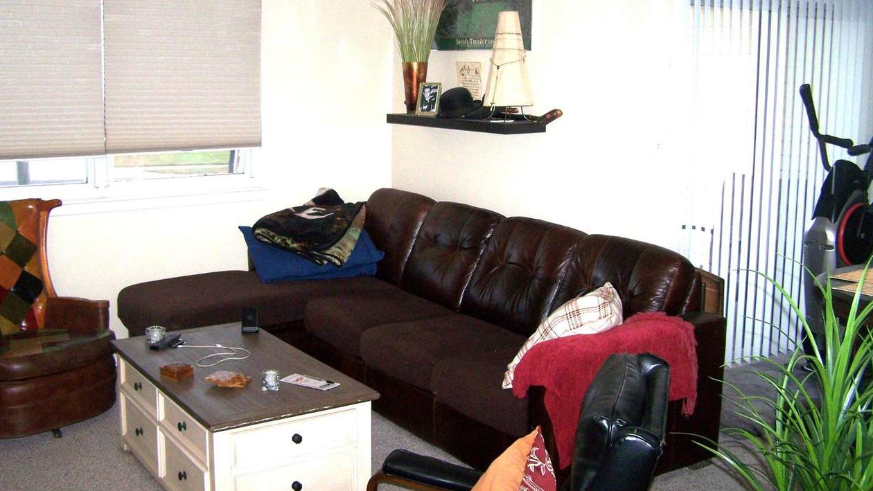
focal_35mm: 42
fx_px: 972
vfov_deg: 28.3
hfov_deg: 48.4
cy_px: 202
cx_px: 435
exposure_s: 1/60
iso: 160
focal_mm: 6.3
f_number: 2.8
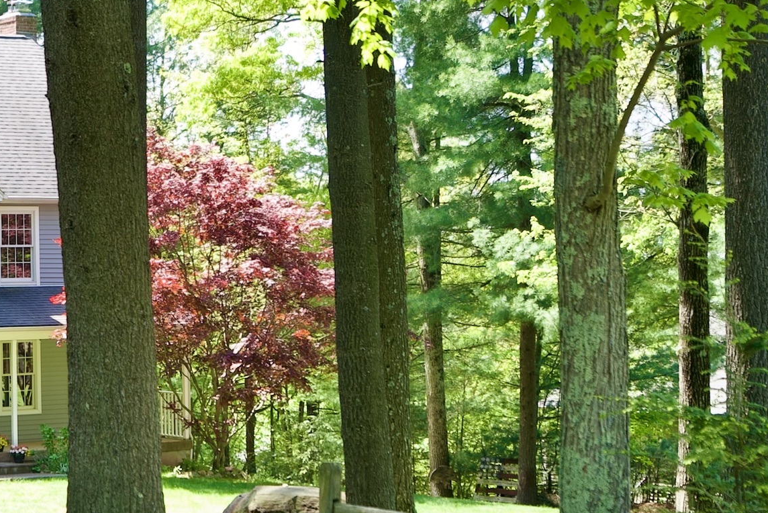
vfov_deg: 14.6
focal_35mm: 94
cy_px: 320
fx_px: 2006
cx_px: -95
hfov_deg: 20.6
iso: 80
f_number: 2.8
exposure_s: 1/160
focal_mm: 35
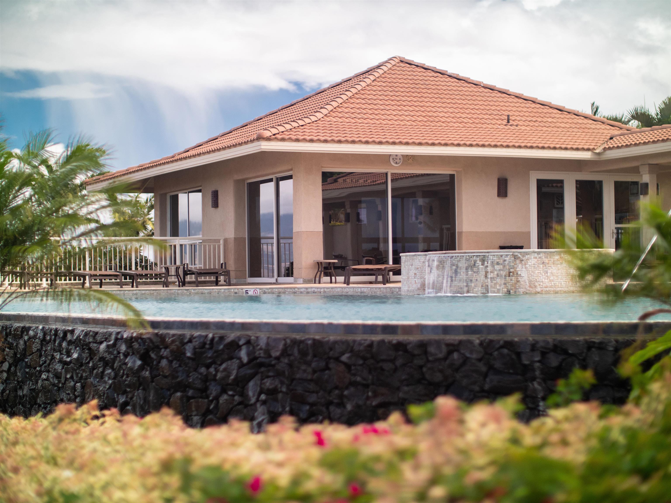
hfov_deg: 30.3
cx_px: 336
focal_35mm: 64
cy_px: 252
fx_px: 1241
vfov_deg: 22.9
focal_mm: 32
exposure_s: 1/100
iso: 400
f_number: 1.2
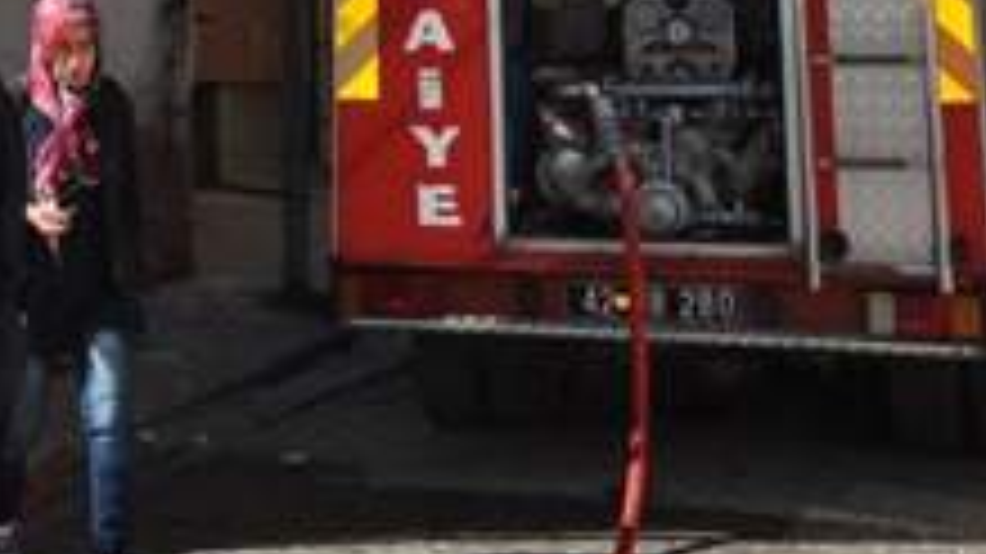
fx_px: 2640
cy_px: -295
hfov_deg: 19.9
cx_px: -189
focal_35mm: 101
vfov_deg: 11.4
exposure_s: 1/200
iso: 320
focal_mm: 22
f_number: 14
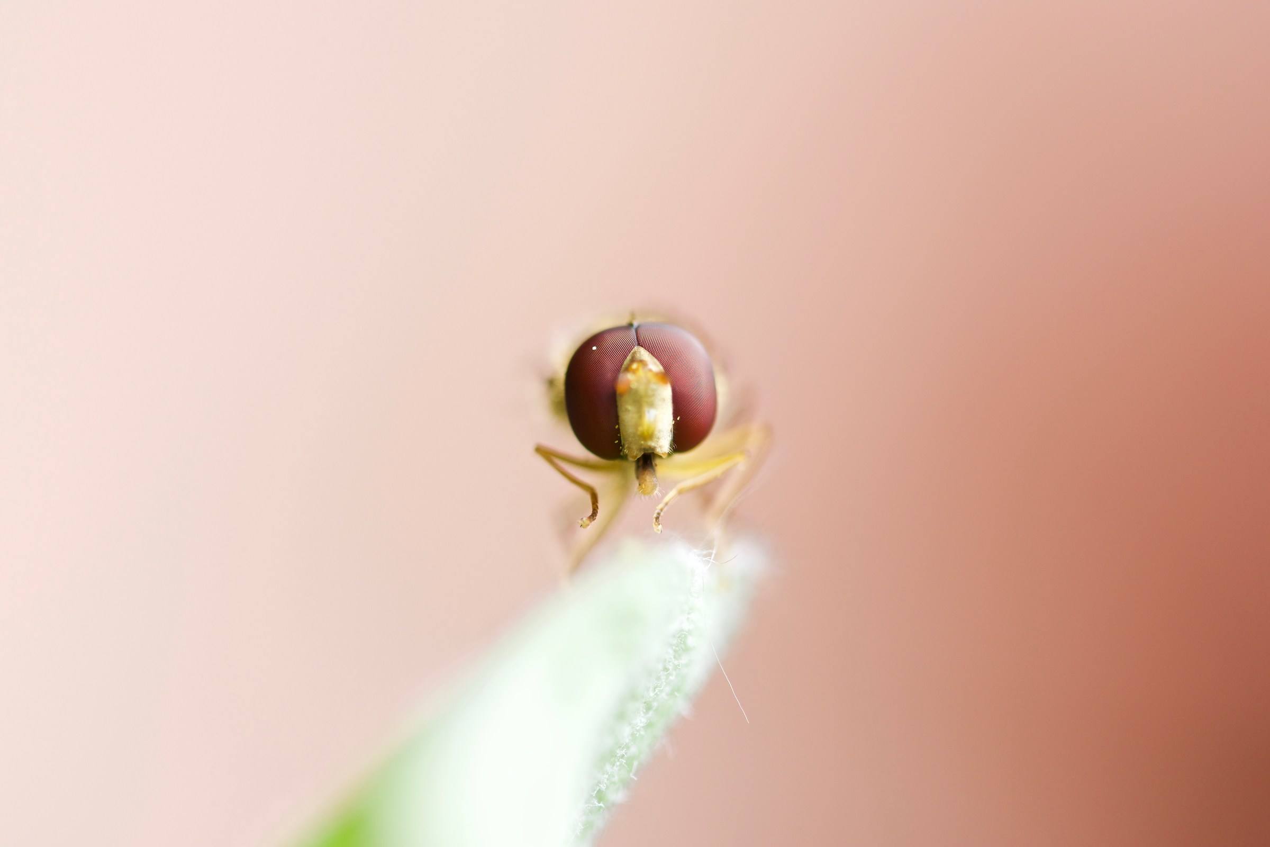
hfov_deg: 15.2
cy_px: 424
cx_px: 635
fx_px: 4762
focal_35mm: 135
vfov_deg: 10.2
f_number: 5.6
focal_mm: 90
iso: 400
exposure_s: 1/400
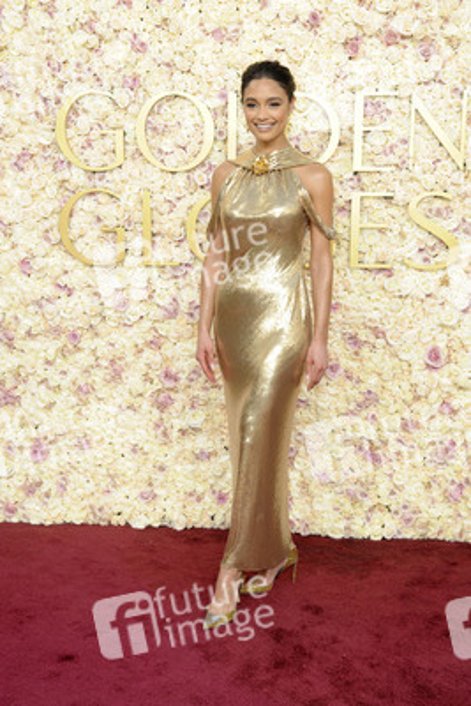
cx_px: 236
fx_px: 1020
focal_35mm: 52
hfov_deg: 26.0
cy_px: 353
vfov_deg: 38.2
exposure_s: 1/250
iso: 1000
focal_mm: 52
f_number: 11
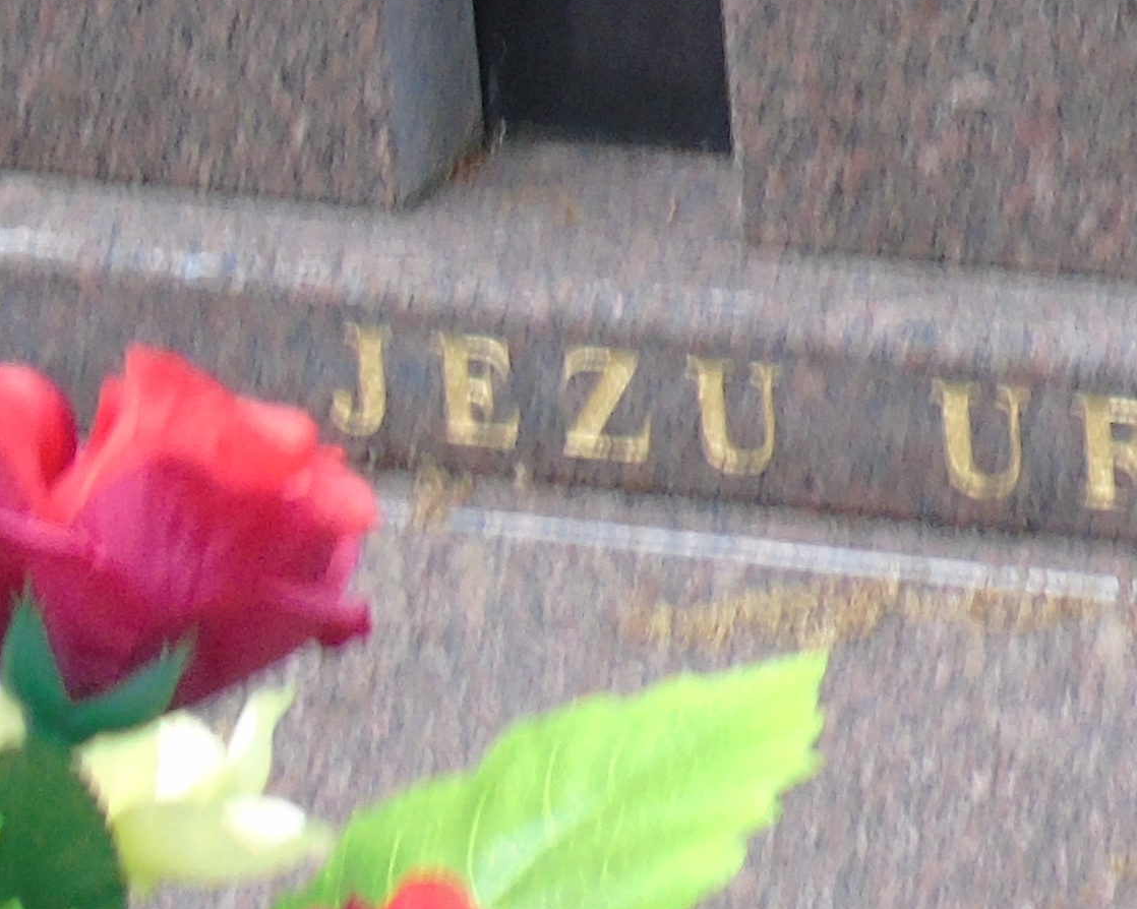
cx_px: 1625
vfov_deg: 6.2
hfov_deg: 7.8
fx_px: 8176
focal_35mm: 243
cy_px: -979
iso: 100
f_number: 4.3
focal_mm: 9.6
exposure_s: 1/30
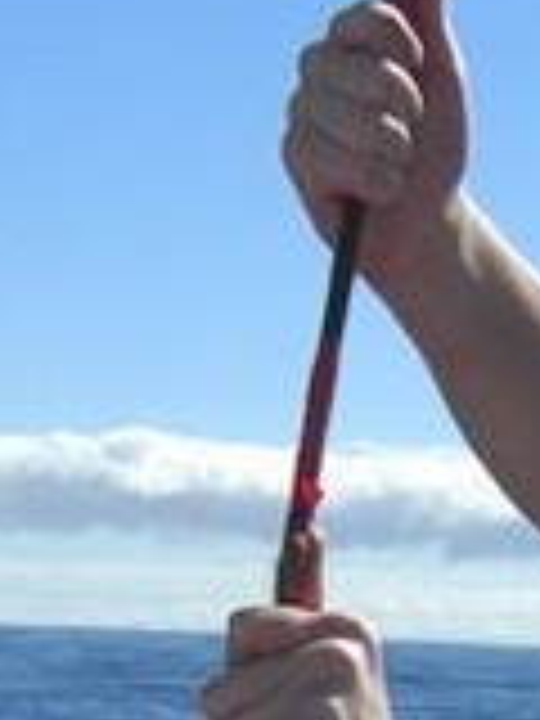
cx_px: 621
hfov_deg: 9.8
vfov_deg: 12.1
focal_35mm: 150
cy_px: 1278
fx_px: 3120
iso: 80
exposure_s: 1/250
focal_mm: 7.9
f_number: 8
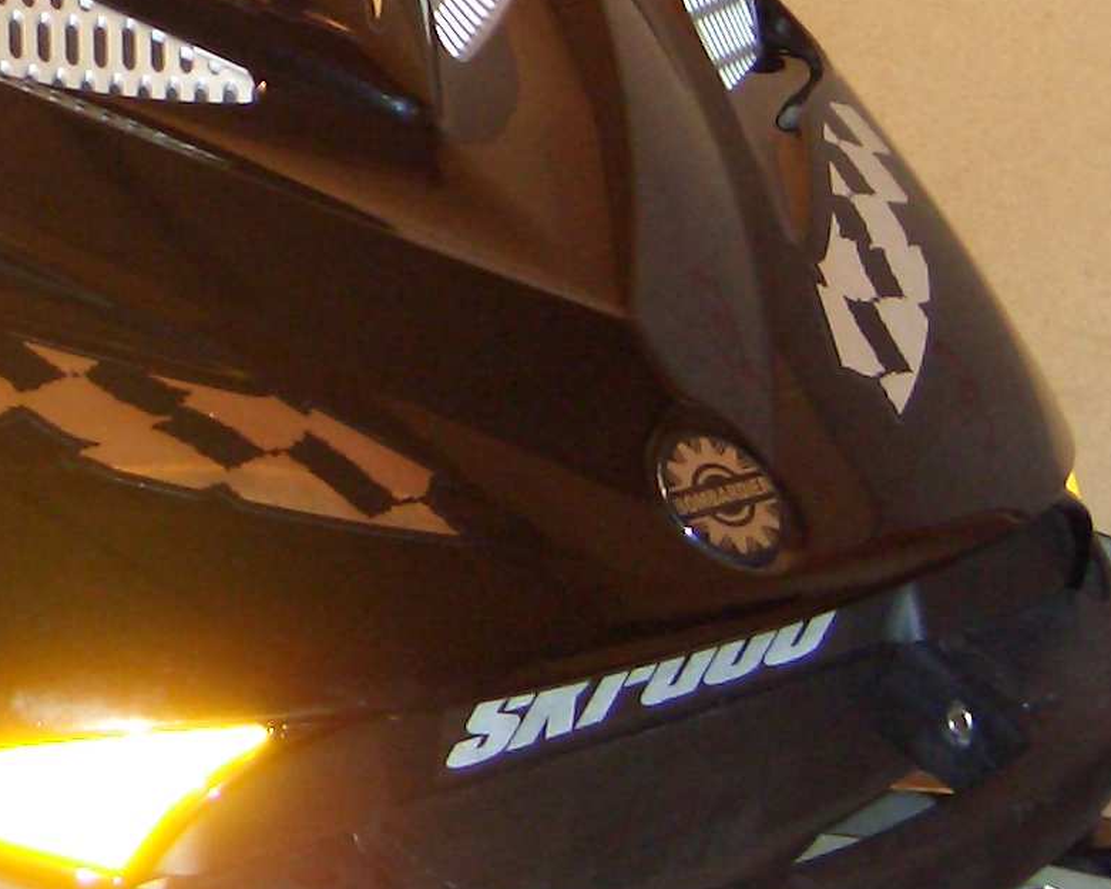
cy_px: -170
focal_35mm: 125
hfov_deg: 14.7
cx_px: -326
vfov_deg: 12.1
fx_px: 4110
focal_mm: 8
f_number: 2.8
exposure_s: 1/60
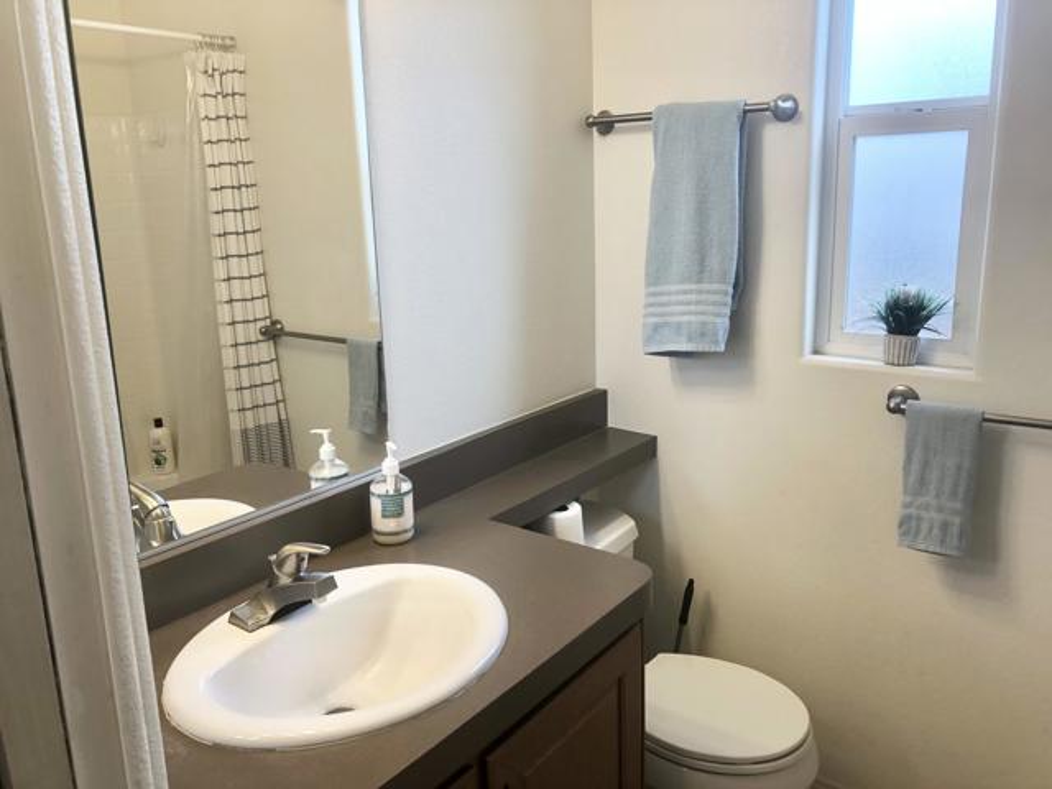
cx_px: 526
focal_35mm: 28
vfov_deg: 49.7
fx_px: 851
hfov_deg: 63.4
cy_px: 394
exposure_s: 1/120
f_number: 1.8
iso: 50
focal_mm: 4
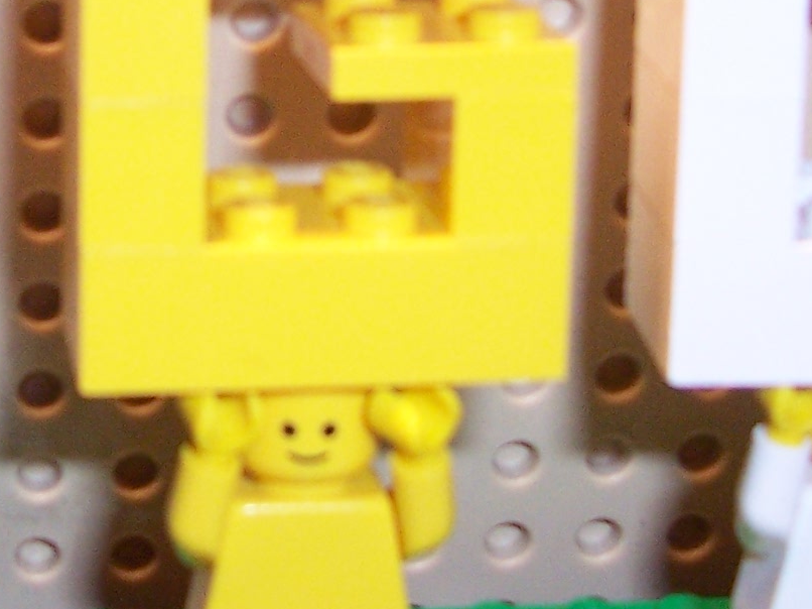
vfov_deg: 13.4
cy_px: -70
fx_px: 2533
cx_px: 19
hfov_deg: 17.8
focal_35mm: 108
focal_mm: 5.6
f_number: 2.7
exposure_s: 1/60
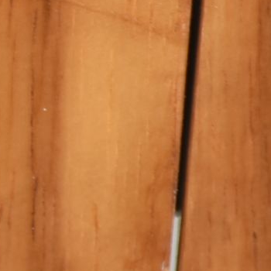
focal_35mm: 1528
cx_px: -612
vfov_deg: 1.1
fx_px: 13534
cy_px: -97
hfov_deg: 1.1
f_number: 10
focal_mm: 140
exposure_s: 1/125
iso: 200
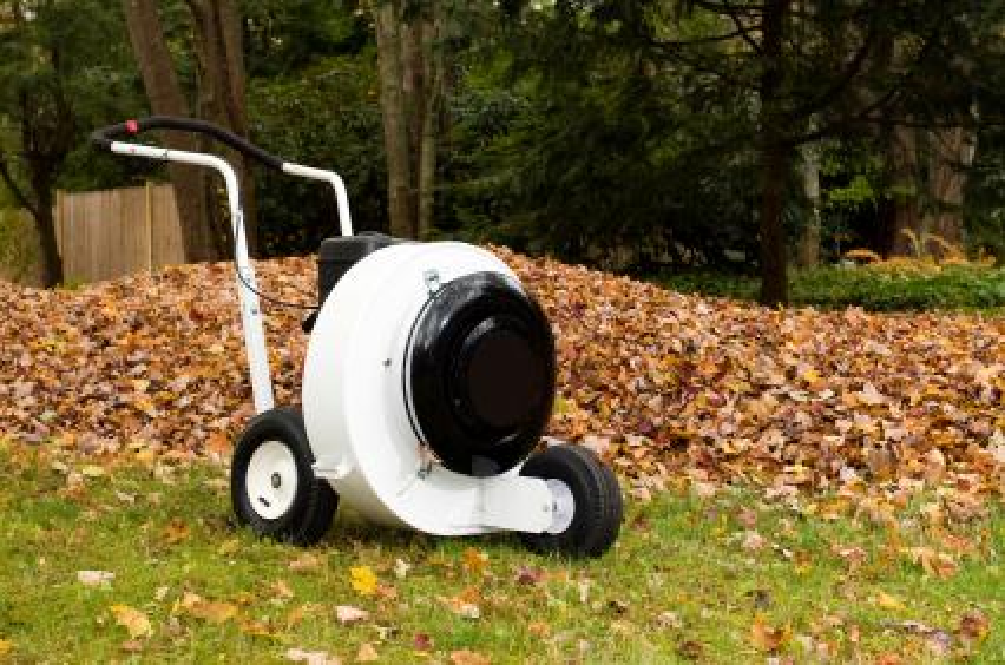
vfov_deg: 22.5
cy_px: 332
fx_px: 1671
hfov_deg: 33.5
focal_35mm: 60
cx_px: 502
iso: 200
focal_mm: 40
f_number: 5.6
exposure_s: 1/100
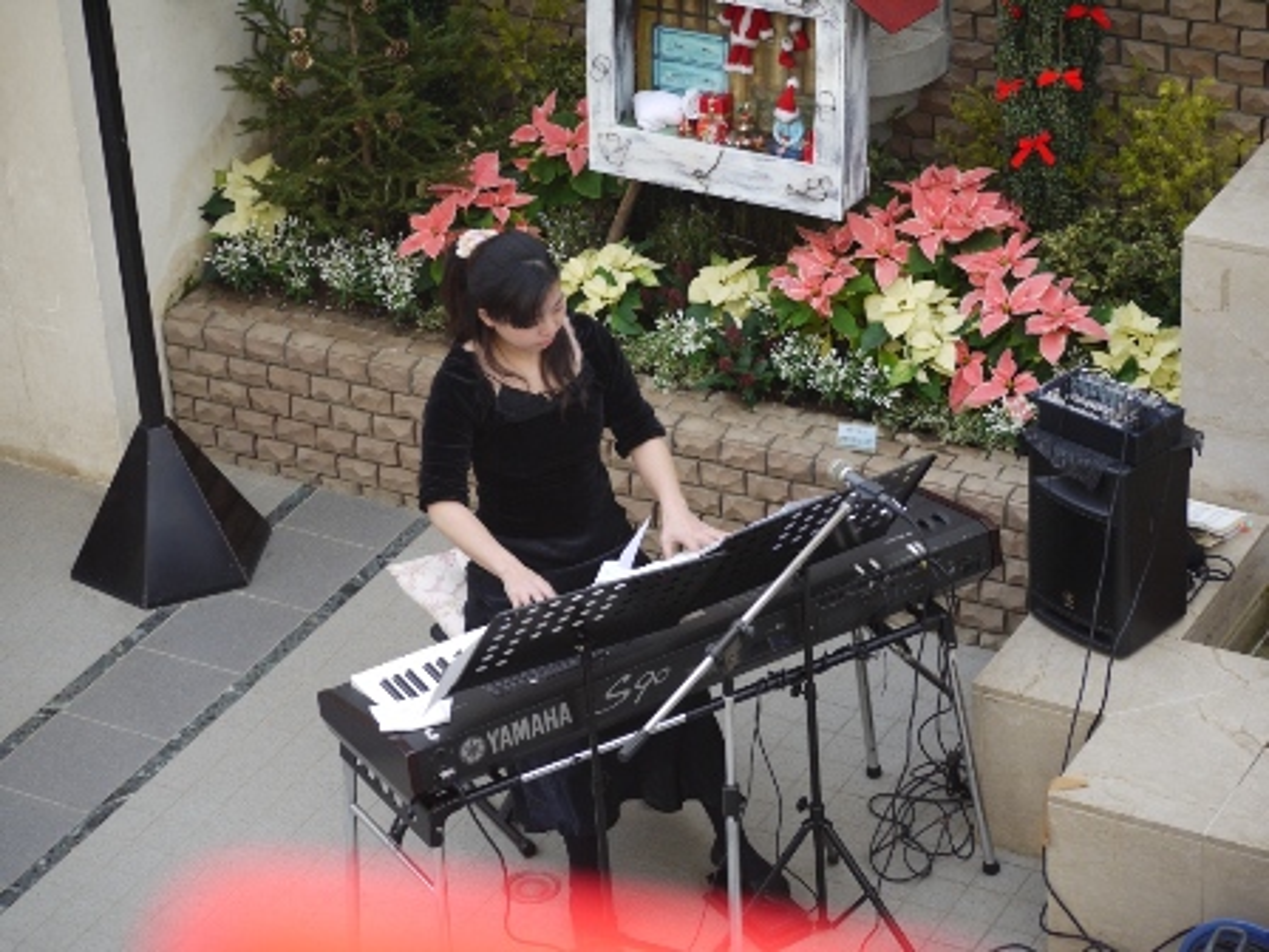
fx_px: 3739
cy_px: 476
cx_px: 634
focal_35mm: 102
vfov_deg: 14.5
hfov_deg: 19.3
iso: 160
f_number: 4
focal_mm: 51
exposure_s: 1/80
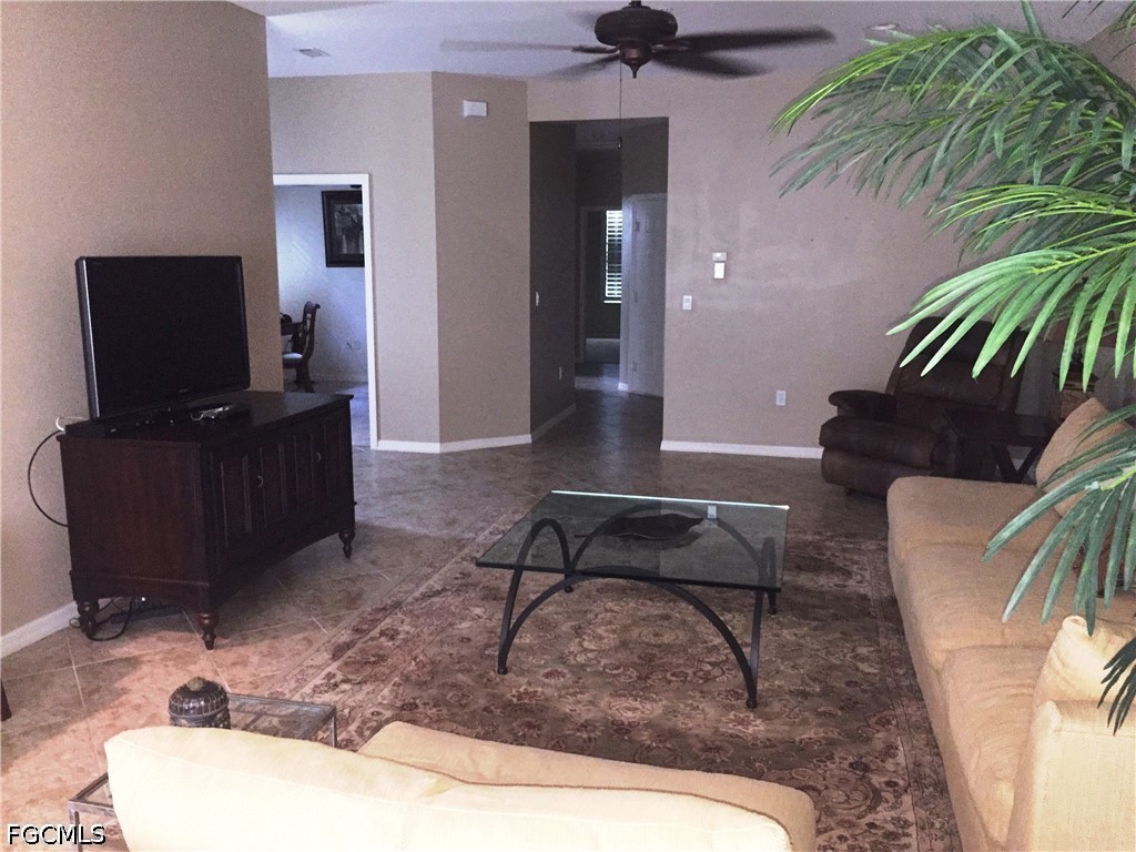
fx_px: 952
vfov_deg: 48.2
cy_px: 426
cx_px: 568
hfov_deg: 61.7
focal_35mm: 29
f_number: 2.2
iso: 320
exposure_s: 1/16
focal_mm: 4.15
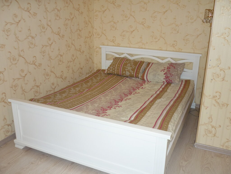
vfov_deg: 42.9
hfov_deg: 55.4
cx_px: 116
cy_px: 87
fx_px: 220
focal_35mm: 33
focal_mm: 5.5
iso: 160
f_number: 2.8
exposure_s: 1/30
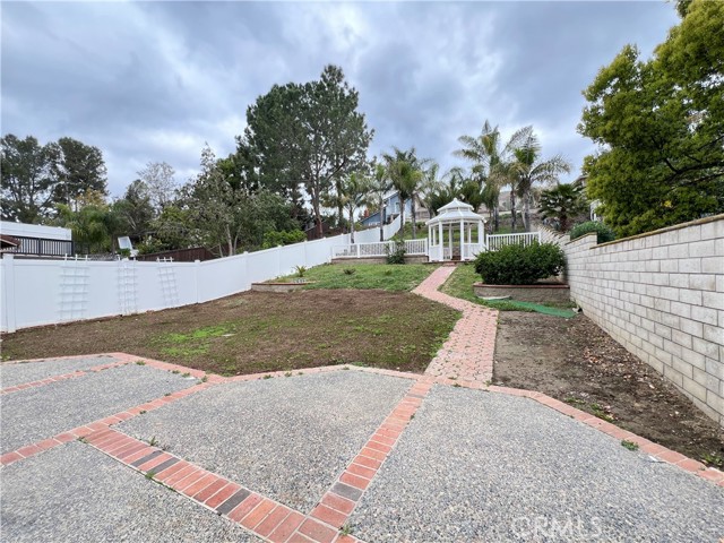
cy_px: 272
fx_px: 272
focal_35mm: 13
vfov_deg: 89.9
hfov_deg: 106.2
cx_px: 362
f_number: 1.8
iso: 32
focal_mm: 1.57
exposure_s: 1/208
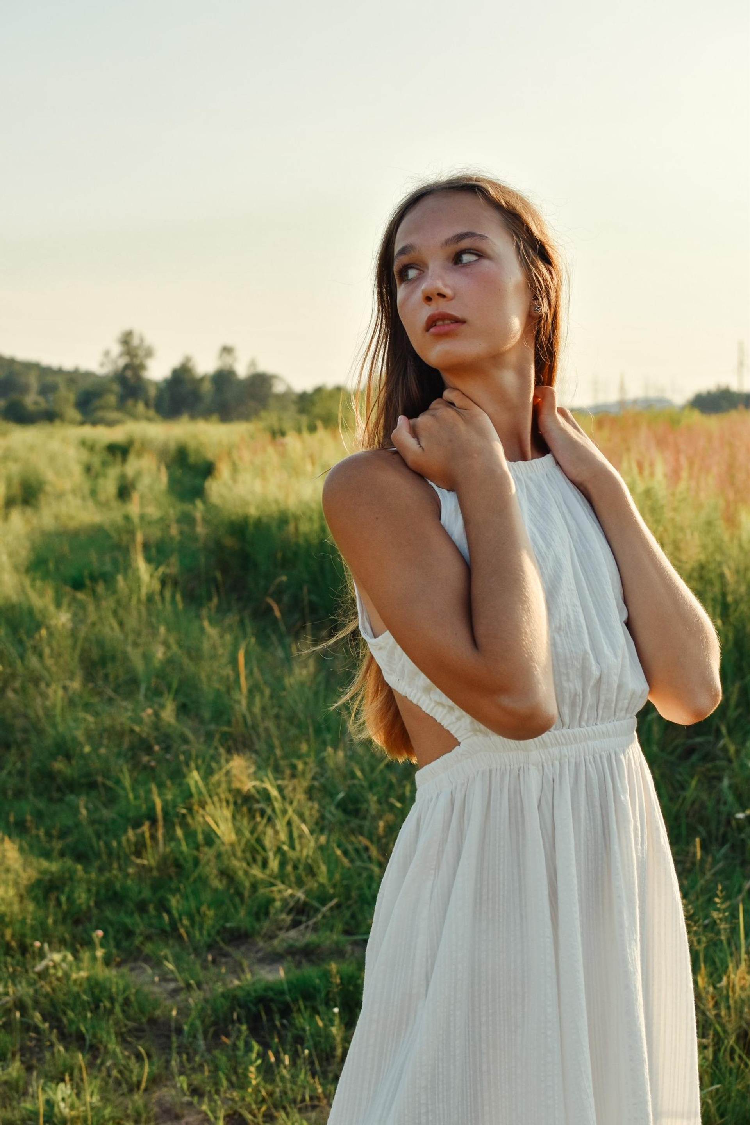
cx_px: 375
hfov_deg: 25.8
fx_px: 1640
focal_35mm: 52
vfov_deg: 37.9
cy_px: 562
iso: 200
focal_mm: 35
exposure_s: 1/1600
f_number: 4
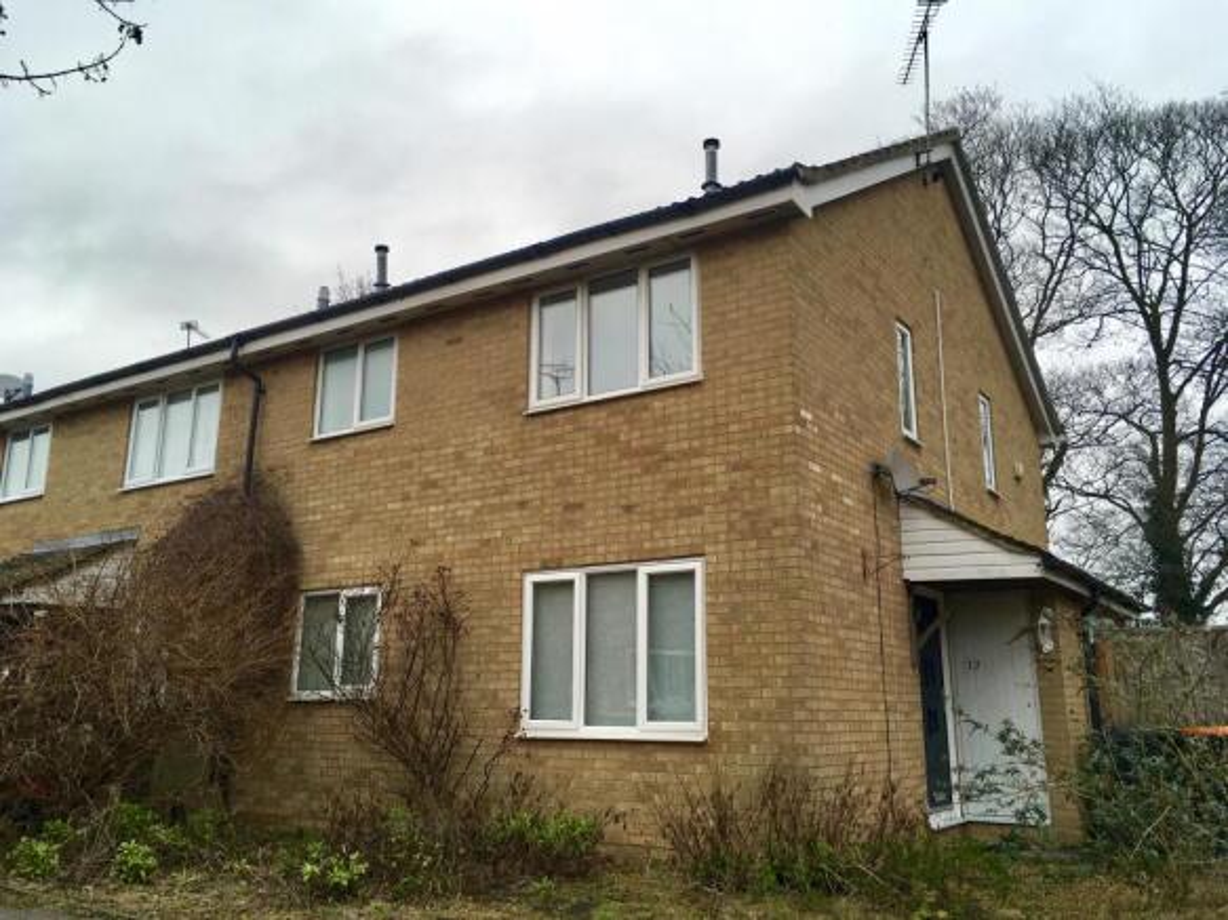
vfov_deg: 48.2
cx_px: 614
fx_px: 1029
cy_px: 460
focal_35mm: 29
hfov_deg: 61.7
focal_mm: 4.15
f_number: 2.2
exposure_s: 1/143
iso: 25
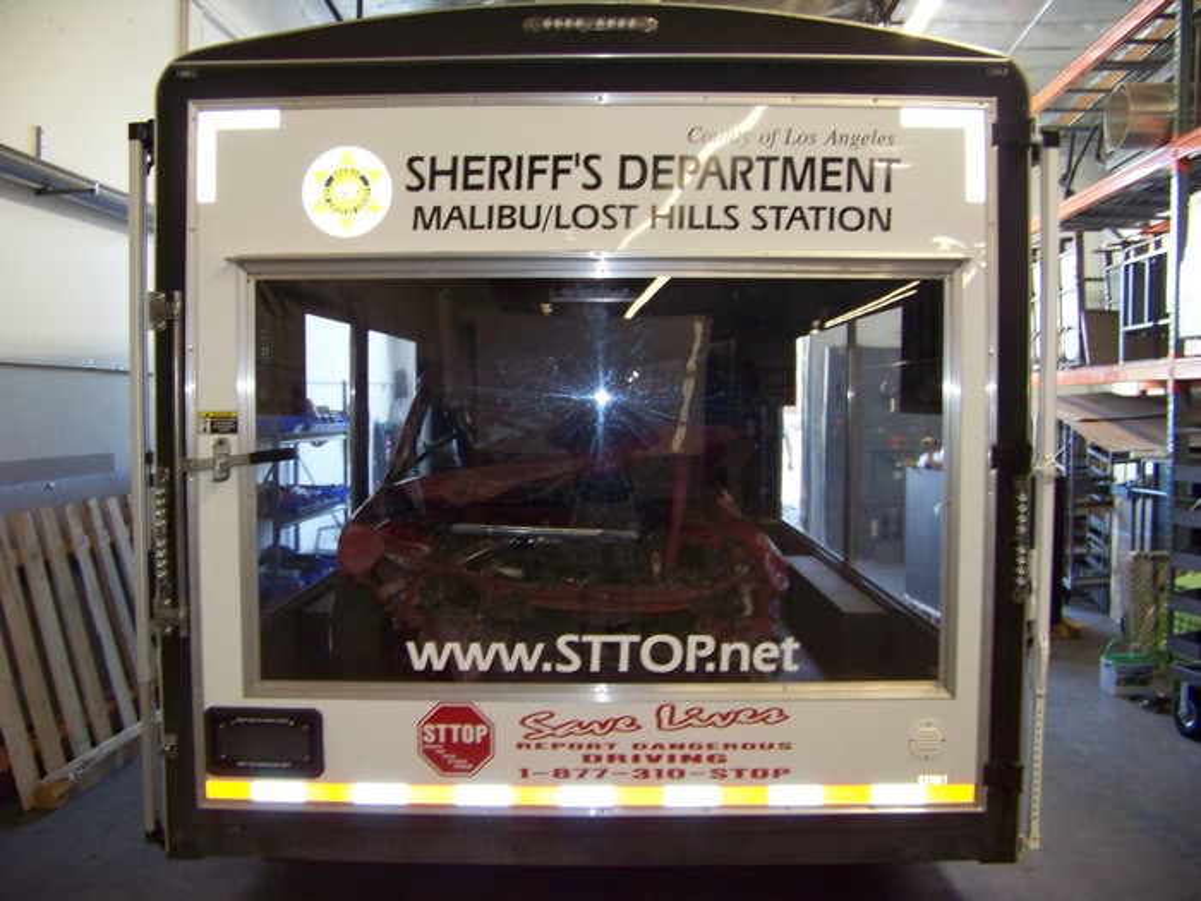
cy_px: 450
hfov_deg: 51.4
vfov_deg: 39.7
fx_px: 1249
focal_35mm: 36
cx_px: 600
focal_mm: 5.85
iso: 200
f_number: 2.8
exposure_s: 1/30
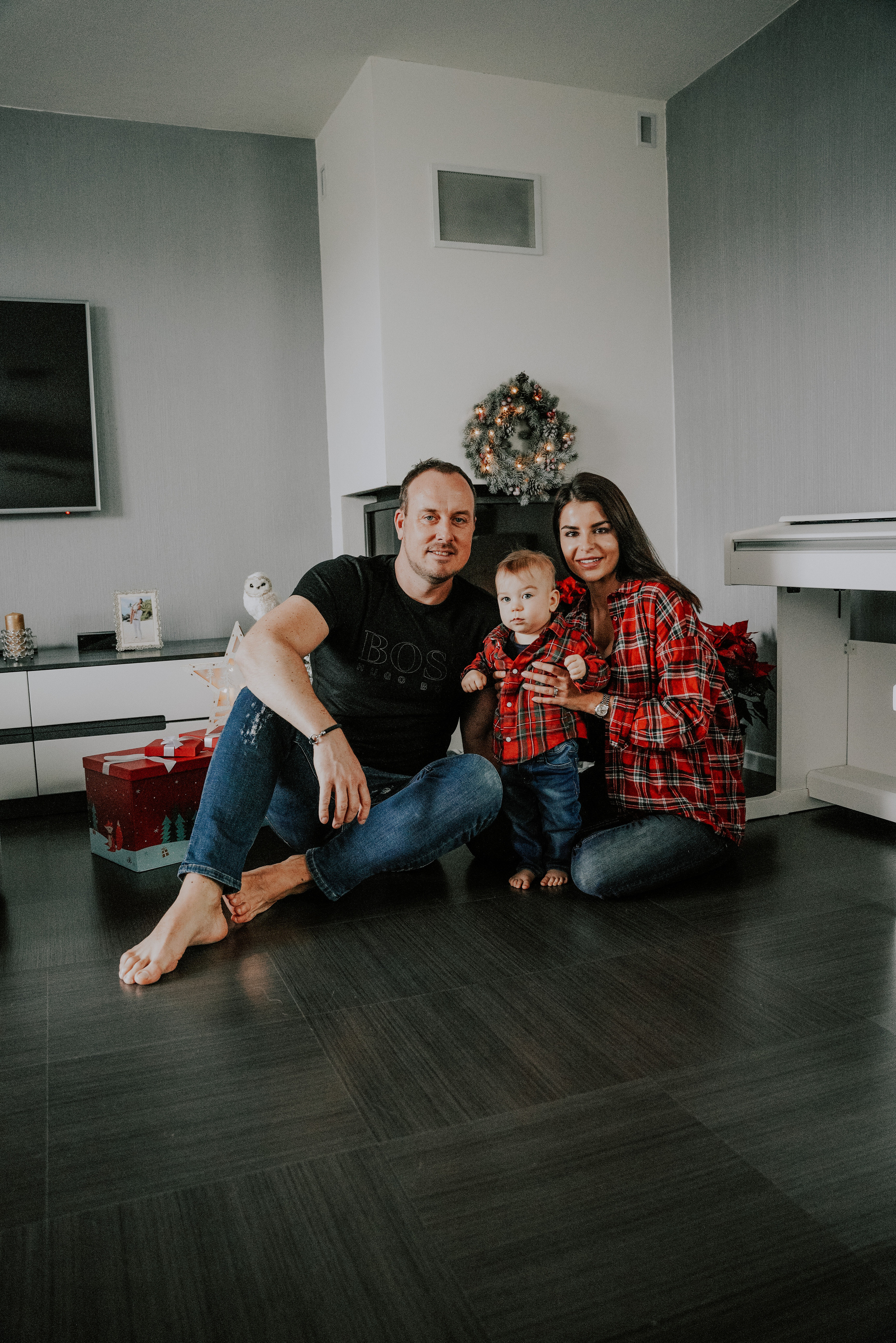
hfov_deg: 46.4
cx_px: 448
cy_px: 672
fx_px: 1045
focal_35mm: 28
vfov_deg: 65.5
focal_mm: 28
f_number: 3.2
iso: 5000
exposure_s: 1/250
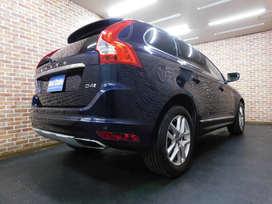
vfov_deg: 58.9
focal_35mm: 23
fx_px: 181
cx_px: 136
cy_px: 102
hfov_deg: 73.9
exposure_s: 1/13
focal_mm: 4
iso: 400
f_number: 3
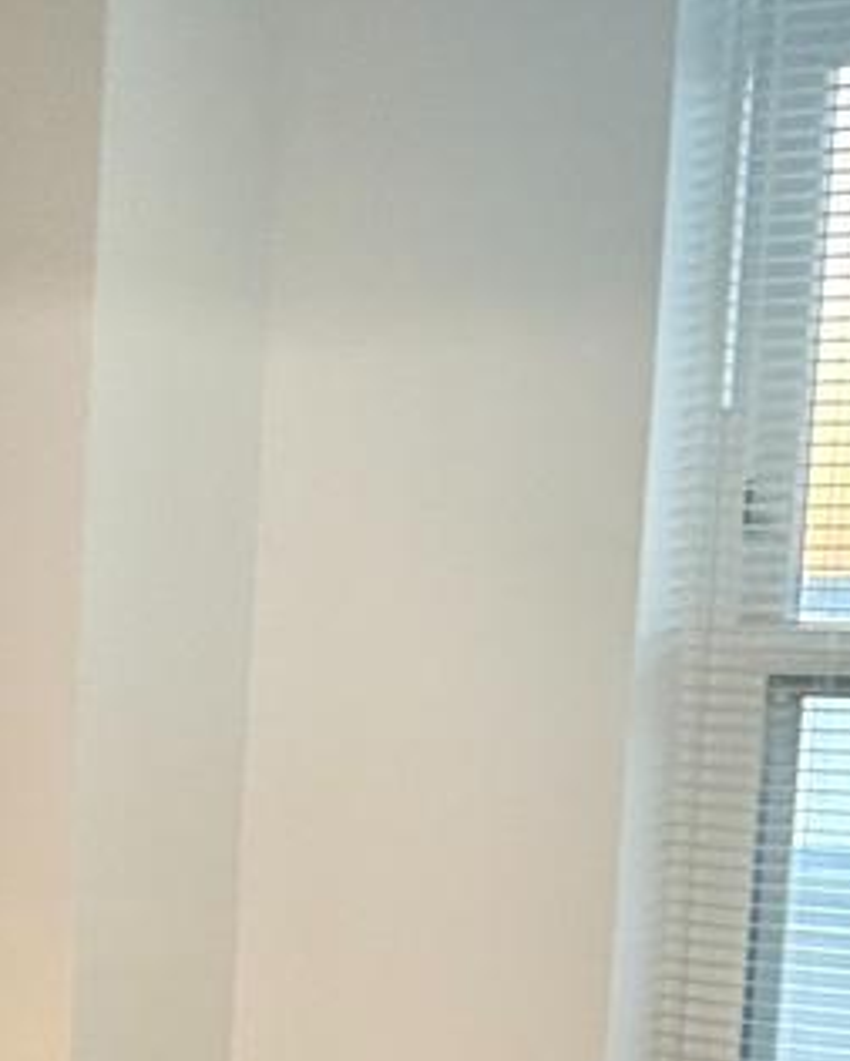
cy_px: 1115
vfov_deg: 16.4
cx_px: -333
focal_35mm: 114
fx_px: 3583
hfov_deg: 13.0
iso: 640
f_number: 1.78
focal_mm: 6.76
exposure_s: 1/60
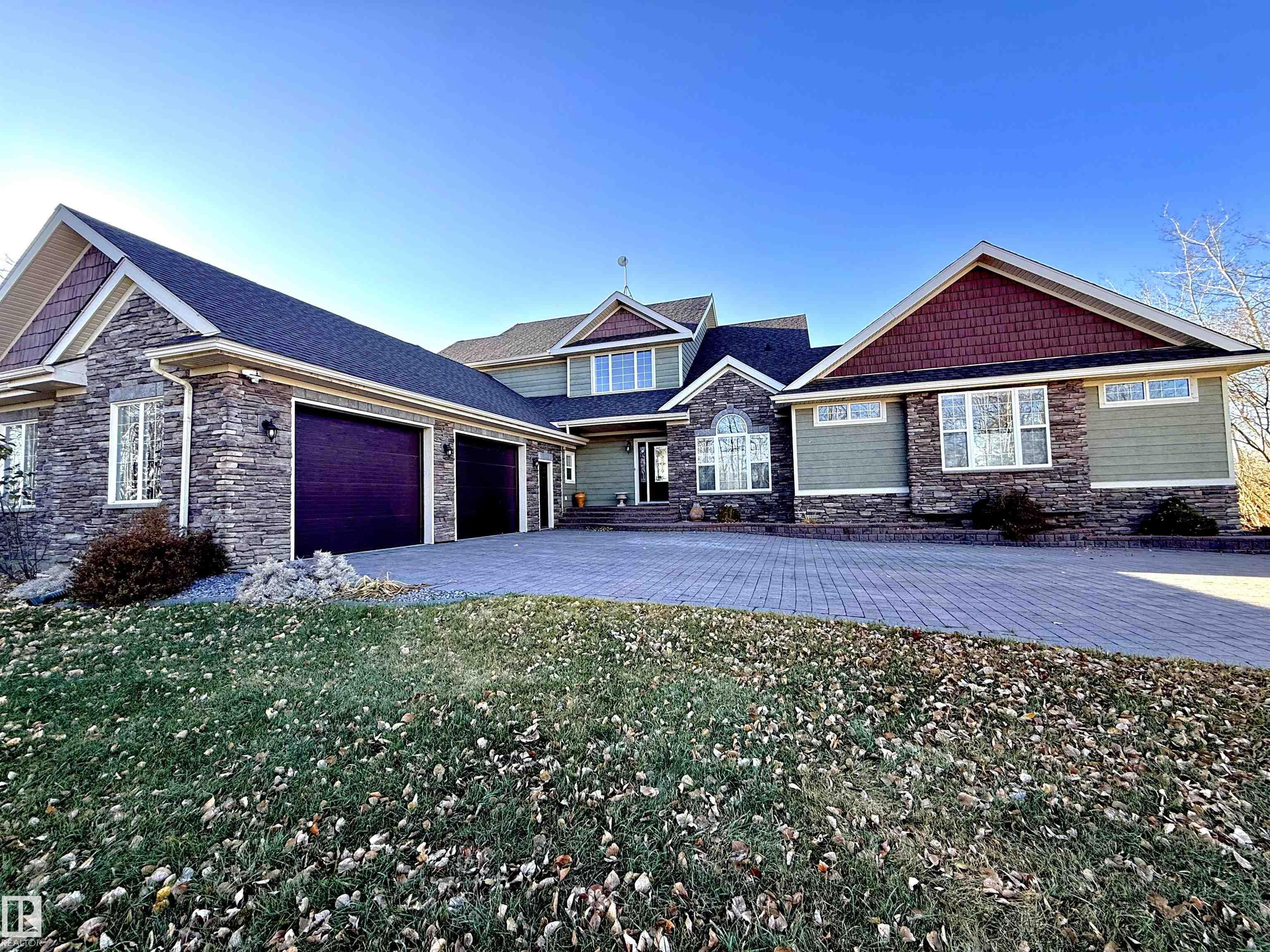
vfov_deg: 85.7
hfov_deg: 102.1
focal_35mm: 14
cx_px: 635
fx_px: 514
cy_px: 476
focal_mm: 2.22
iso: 64
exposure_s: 1/329
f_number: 2.2
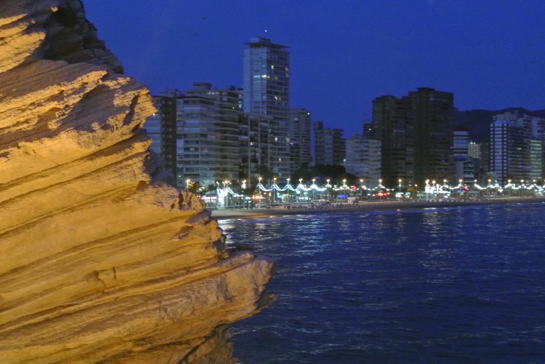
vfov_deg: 16.9
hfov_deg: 25.0
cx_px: 272
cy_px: 182
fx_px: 1227
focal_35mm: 81
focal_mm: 30
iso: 3200
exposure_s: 1/25
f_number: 5.6
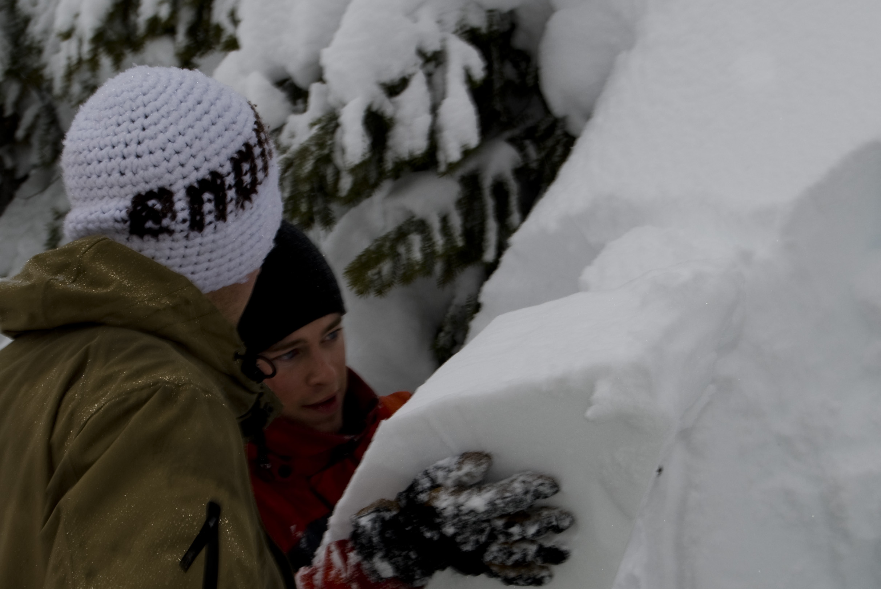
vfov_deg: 10.4
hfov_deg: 15.5
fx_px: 3229
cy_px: 394
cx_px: 384
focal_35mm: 132
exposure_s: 1/30
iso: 100
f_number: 10
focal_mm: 55
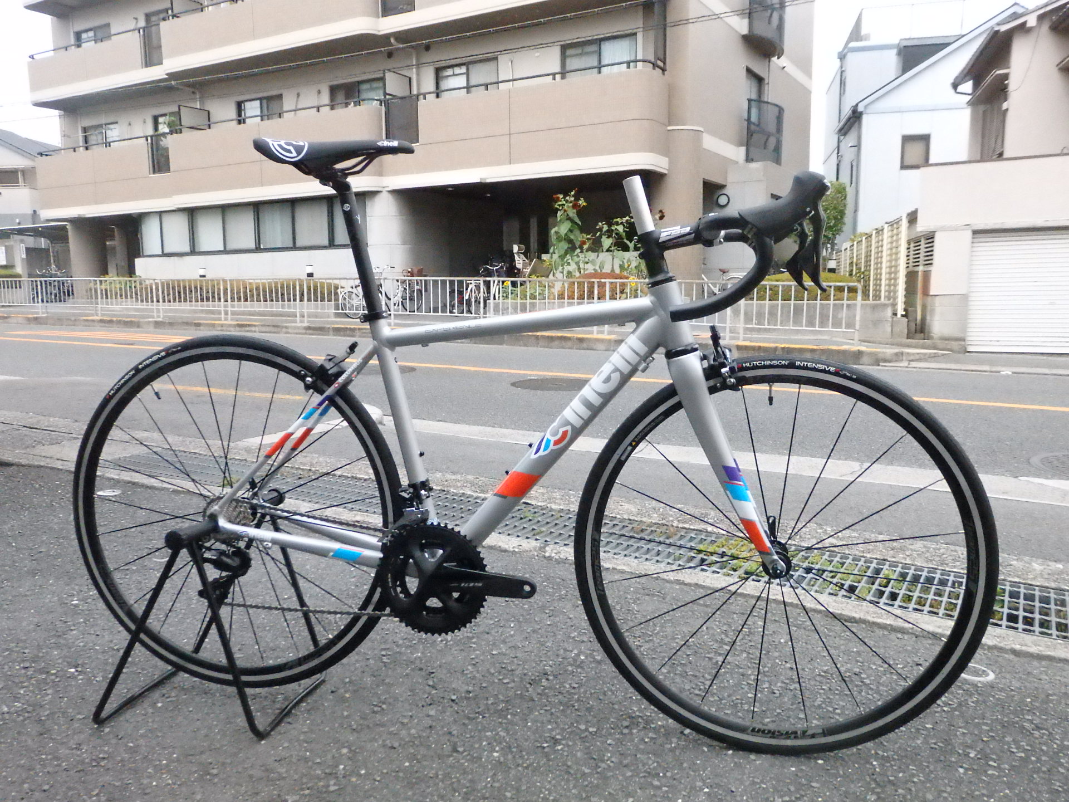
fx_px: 834
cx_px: 534
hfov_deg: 65.3
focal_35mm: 27
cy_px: 401
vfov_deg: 51.4
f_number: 9
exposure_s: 1/800
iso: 2000
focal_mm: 5
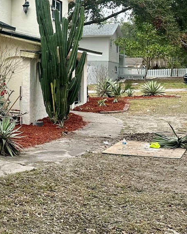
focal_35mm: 65
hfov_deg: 19.3
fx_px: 450
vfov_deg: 28.7
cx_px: -122
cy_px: 59
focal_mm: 6.86
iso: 80
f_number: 1.78
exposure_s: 1/1949
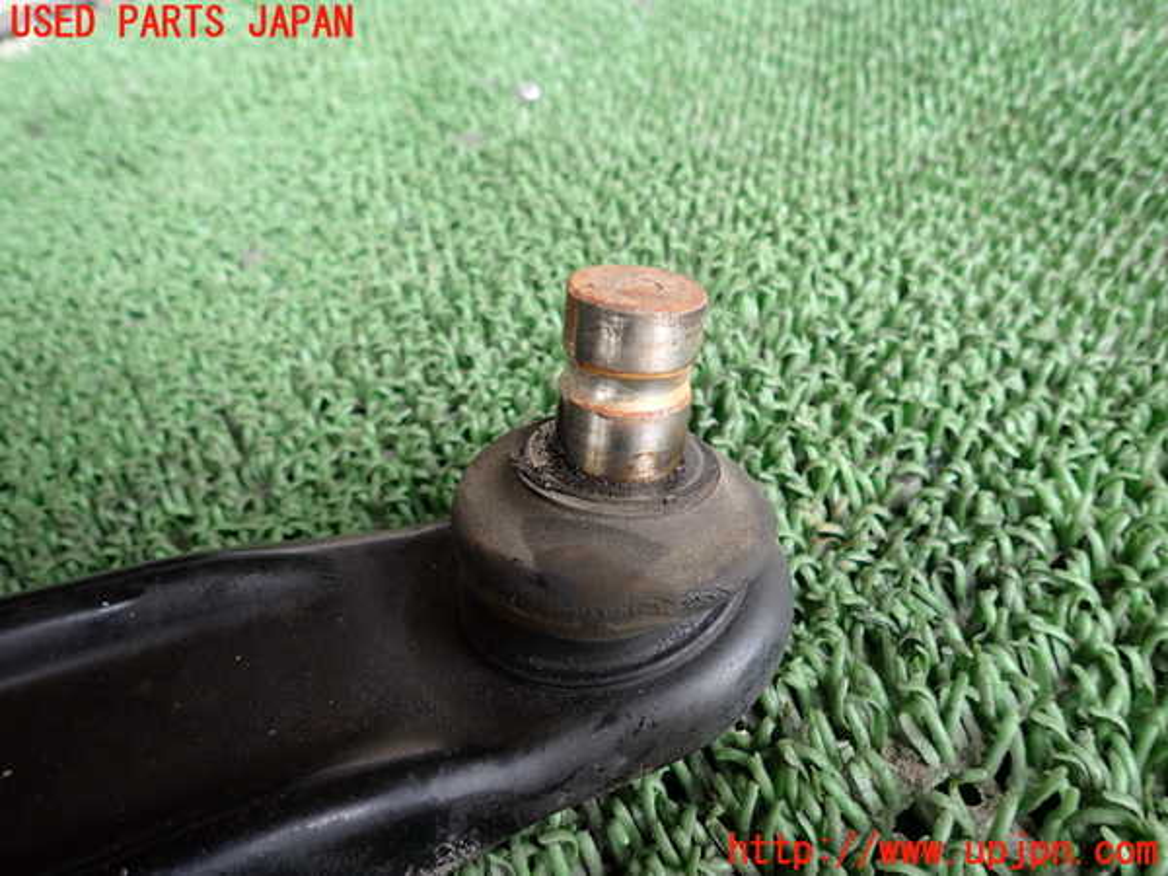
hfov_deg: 69.4
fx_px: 844
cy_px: 438
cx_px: 584
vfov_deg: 54.9
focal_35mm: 25
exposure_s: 1/125
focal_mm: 4.5
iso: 200
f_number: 2
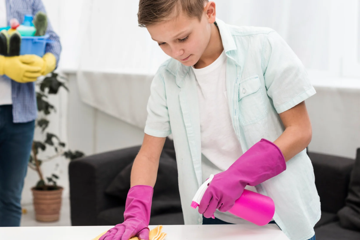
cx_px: 87
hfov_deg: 26.0
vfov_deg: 17.7
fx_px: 770
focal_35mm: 77
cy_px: 91
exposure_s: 1/125
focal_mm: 50
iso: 320
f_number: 4
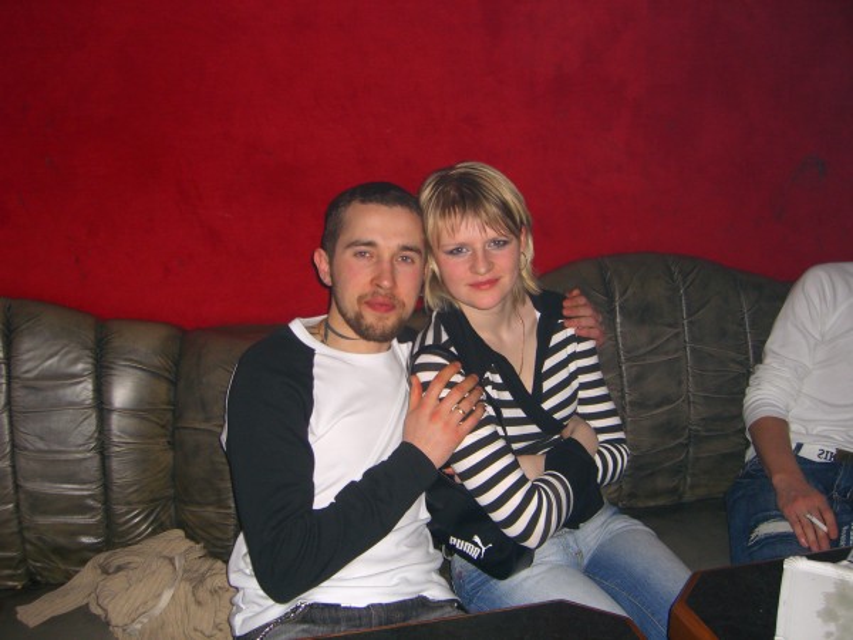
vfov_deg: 37.7
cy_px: 320
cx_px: 426
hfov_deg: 49.0
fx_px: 936
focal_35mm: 38
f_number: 2.8
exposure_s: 1/60
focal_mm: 7.9
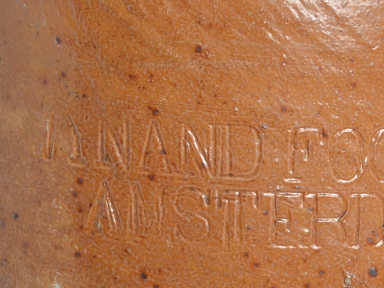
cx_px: 184
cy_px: -35
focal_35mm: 268
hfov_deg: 7.4
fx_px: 2972
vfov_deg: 5.5
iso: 100
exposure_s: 1/125
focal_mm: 50
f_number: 14
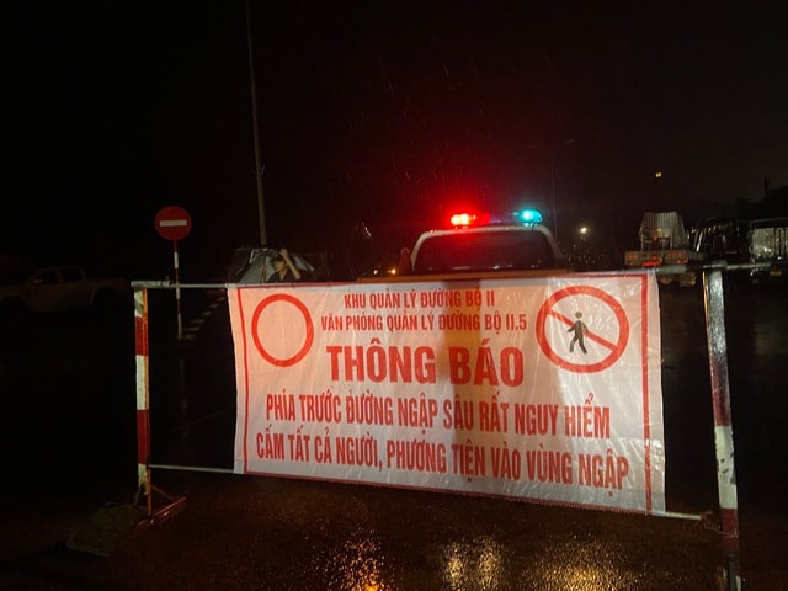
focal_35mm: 25
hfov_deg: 69.4
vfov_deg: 54.9
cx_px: 394
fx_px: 569
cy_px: 296
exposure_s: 1/30
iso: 640
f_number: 1.6
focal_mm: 5.1
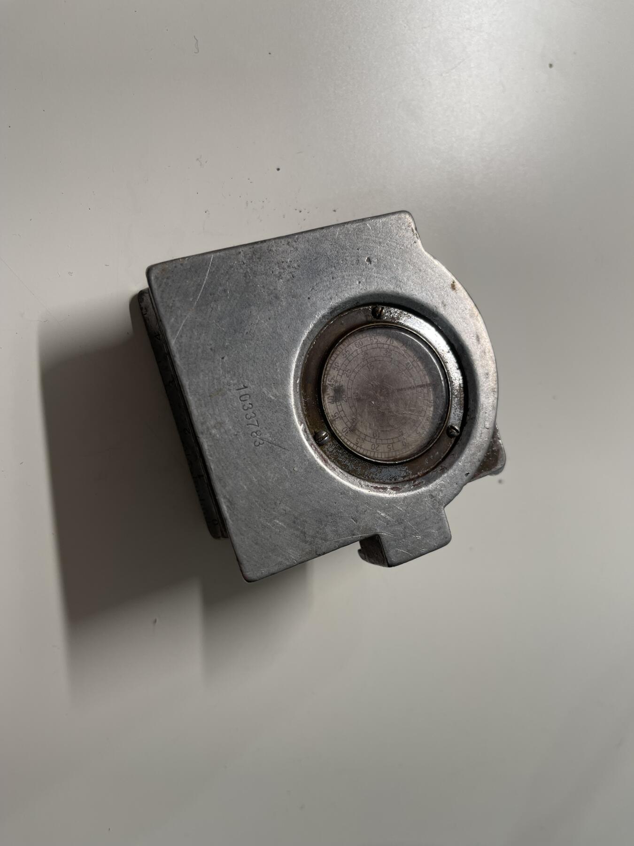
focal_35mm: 25
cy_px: 423
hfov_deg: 54.9
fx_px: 611
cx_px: 317
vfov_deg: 69.4
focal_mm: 5.1
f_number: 1.6
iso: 50
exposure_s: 1/100
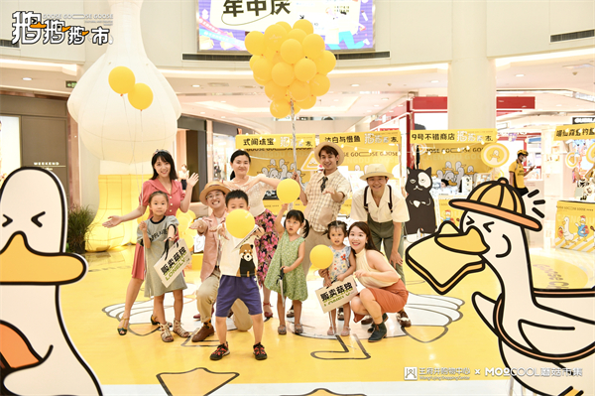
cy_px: 198
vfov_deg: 37.8
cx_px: 298
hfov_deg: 54.5
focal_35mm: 35
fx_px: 578
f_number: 3.2
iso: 500
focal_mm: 35
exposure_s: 1/125
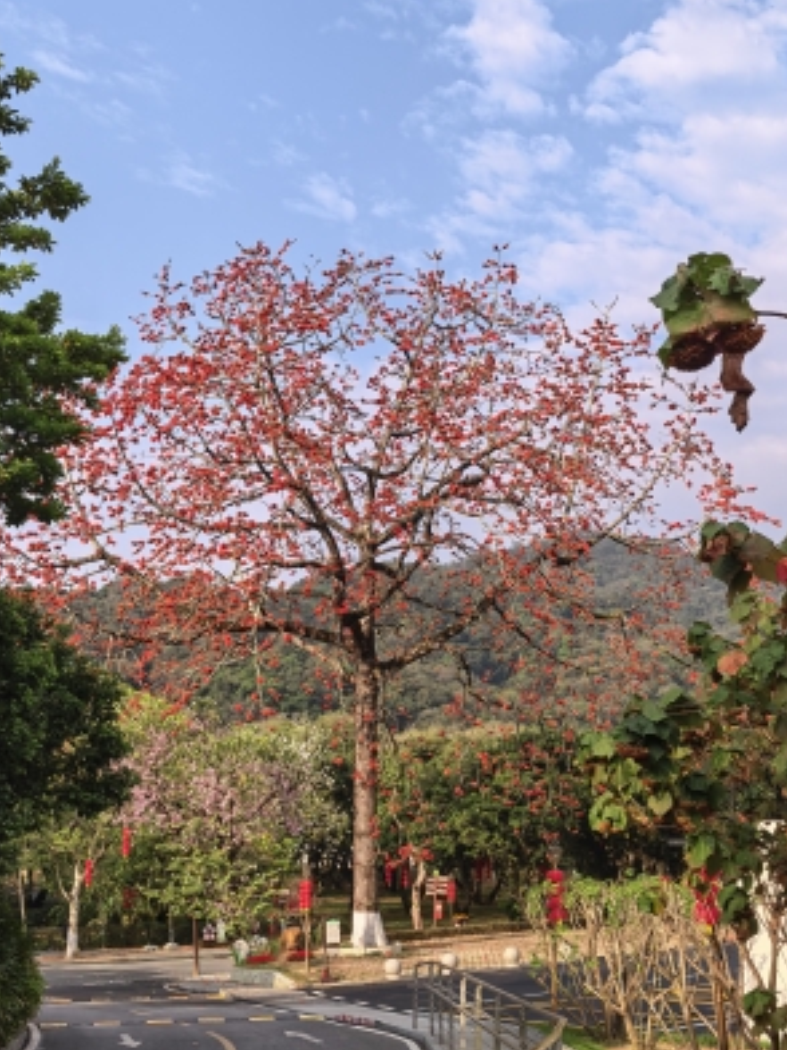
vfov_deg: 38.9
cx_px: 396
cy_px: 528
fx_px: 1485
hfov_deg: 29.7
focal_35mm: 49
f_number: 2
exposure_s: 1/3106
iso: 50
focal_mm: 8.5
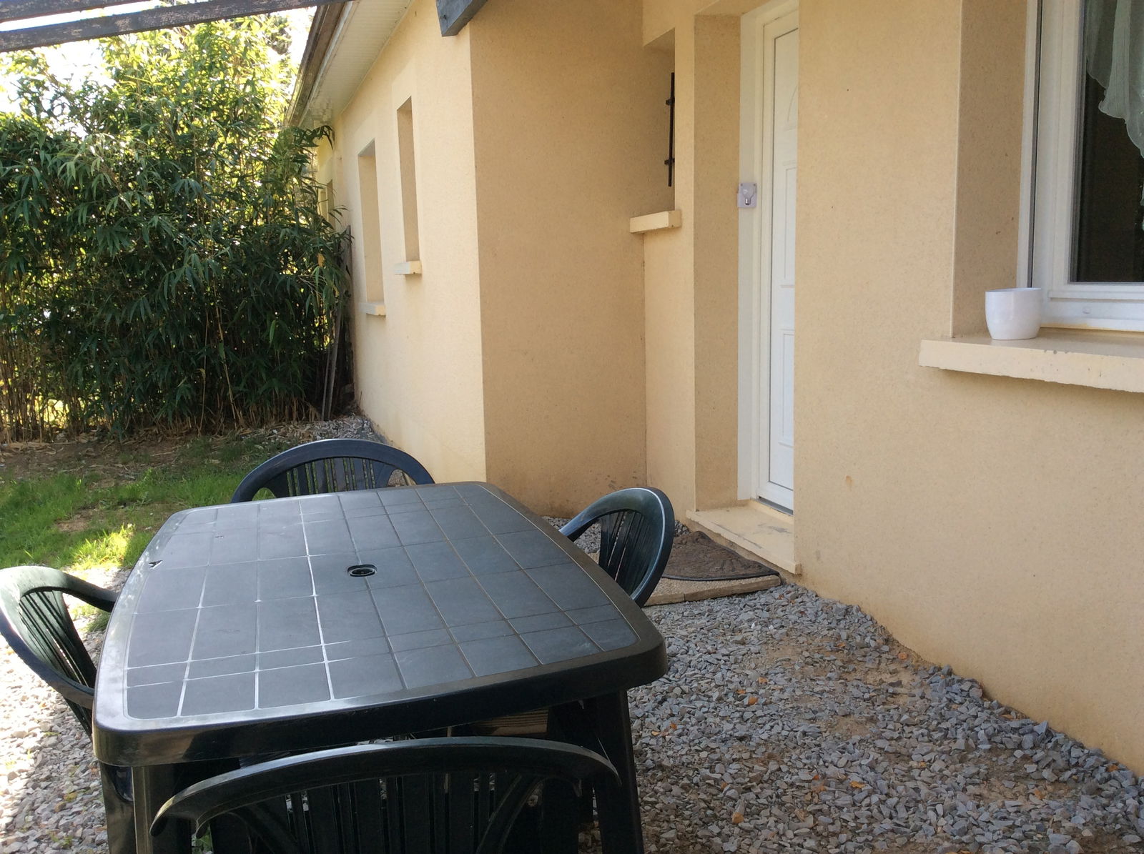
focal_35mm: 32
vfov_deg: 44.1
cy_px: 427
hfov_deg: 56.9
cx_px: 572
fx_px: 1056
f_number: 2.4
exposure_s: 1/176
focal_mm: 3.3
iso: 32
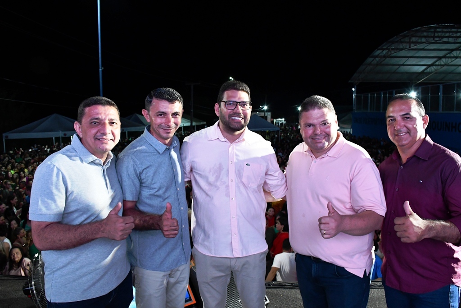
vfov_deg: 47.9
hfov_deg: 67.4
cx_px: 230
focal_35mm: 27
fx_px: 346
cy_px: 154
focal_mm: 18
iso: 3200
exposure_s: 1/125
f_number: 5.6
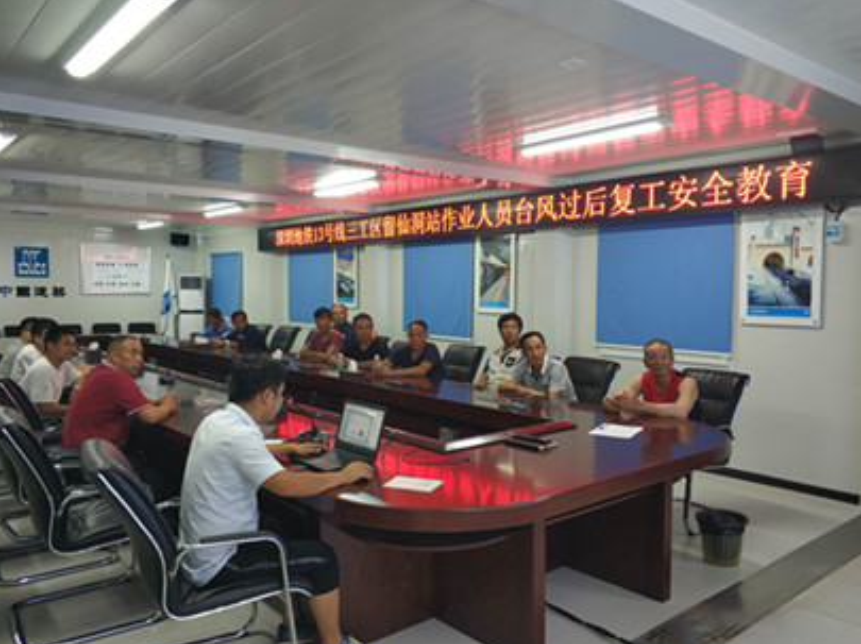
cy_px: 325
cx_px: 440
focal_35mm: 28
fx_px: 696
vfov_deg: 49.7
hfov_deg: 63.5
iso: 285
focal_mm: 3.82
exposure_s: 1/25
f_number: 1.8
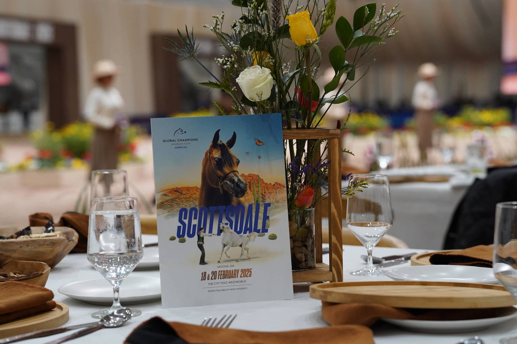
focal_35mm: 90
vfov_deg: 15.1
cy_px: 172
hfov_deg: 22.5
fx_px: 1297
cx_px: 258
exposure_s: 1/320
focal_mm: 90.3
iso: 4000
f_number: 5
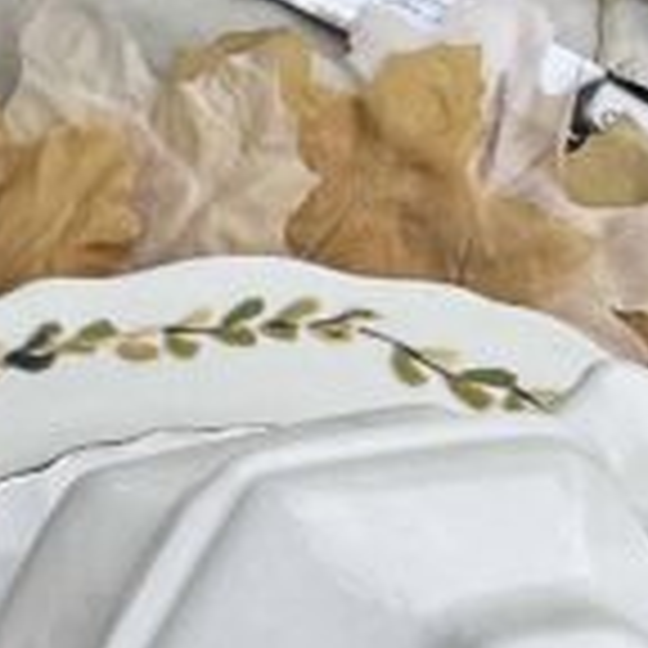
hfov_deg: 8.8
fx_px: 3452
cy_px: -266
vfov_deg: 10.4
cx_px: -1282
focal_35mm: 163
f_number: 1.5
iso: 50
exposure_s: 1/1901
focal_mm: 5.7
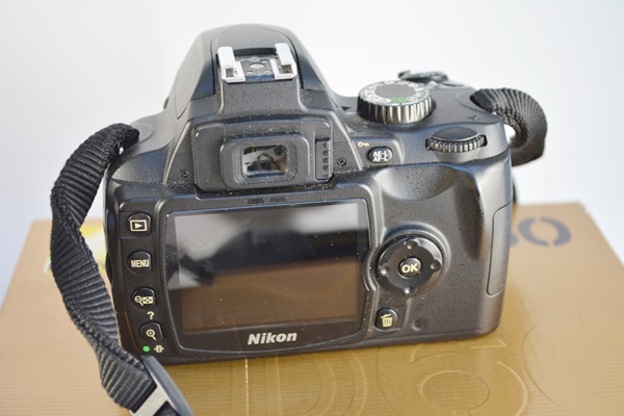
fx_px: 1170
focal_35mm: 68
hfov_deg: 29.9
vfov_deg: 20.2
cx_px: 312
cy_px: 208
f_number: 5.3
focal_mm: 45
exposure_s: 1/60
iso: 800
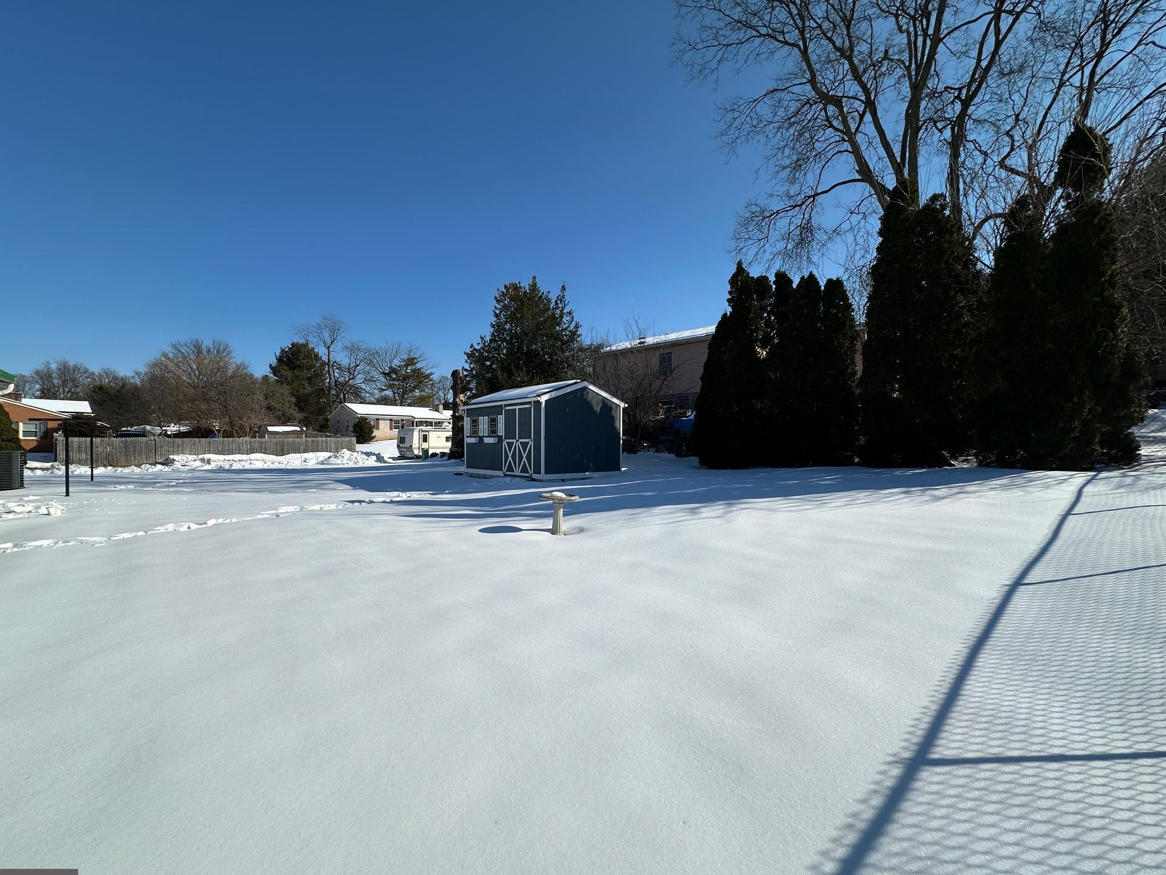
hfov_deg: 98.1
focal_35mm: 15
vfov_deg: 81.7
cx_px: 550
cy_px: 450
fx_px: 505
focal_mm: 2.22
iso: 50
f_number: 2.2
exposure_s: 1/4292
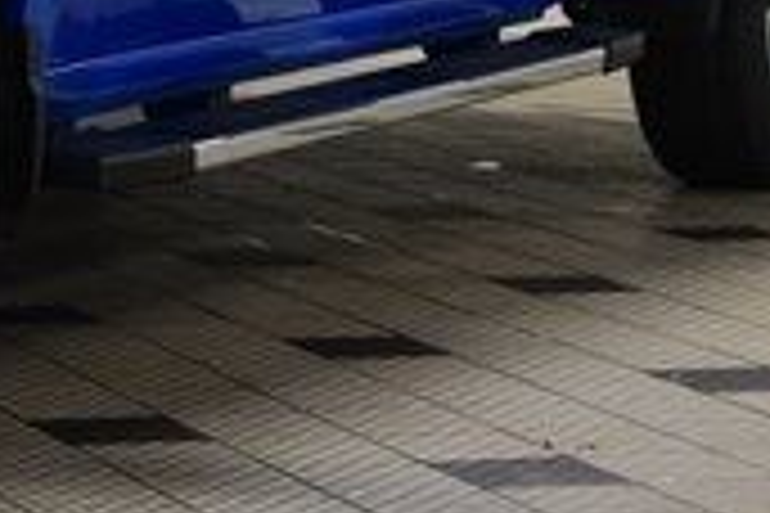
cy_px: -286
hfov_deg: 9.9
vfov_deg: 6.7
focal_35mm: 202
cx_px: -342
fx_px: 4320
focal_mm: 36
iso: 400
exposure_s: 1/20
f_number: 6.3
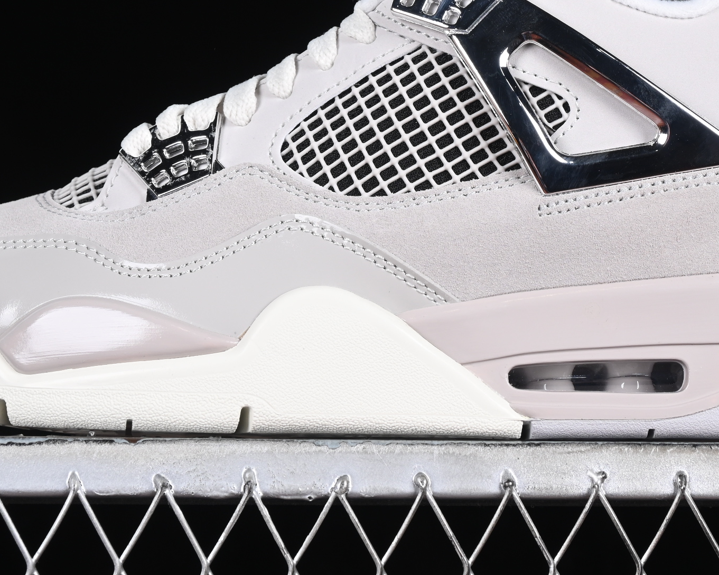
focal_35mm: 144
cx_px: 343
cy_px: 148
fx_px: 3064
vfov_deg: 10.7
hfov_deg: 13.4
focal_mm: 50
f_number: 7.1
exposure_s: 1/80
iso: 160
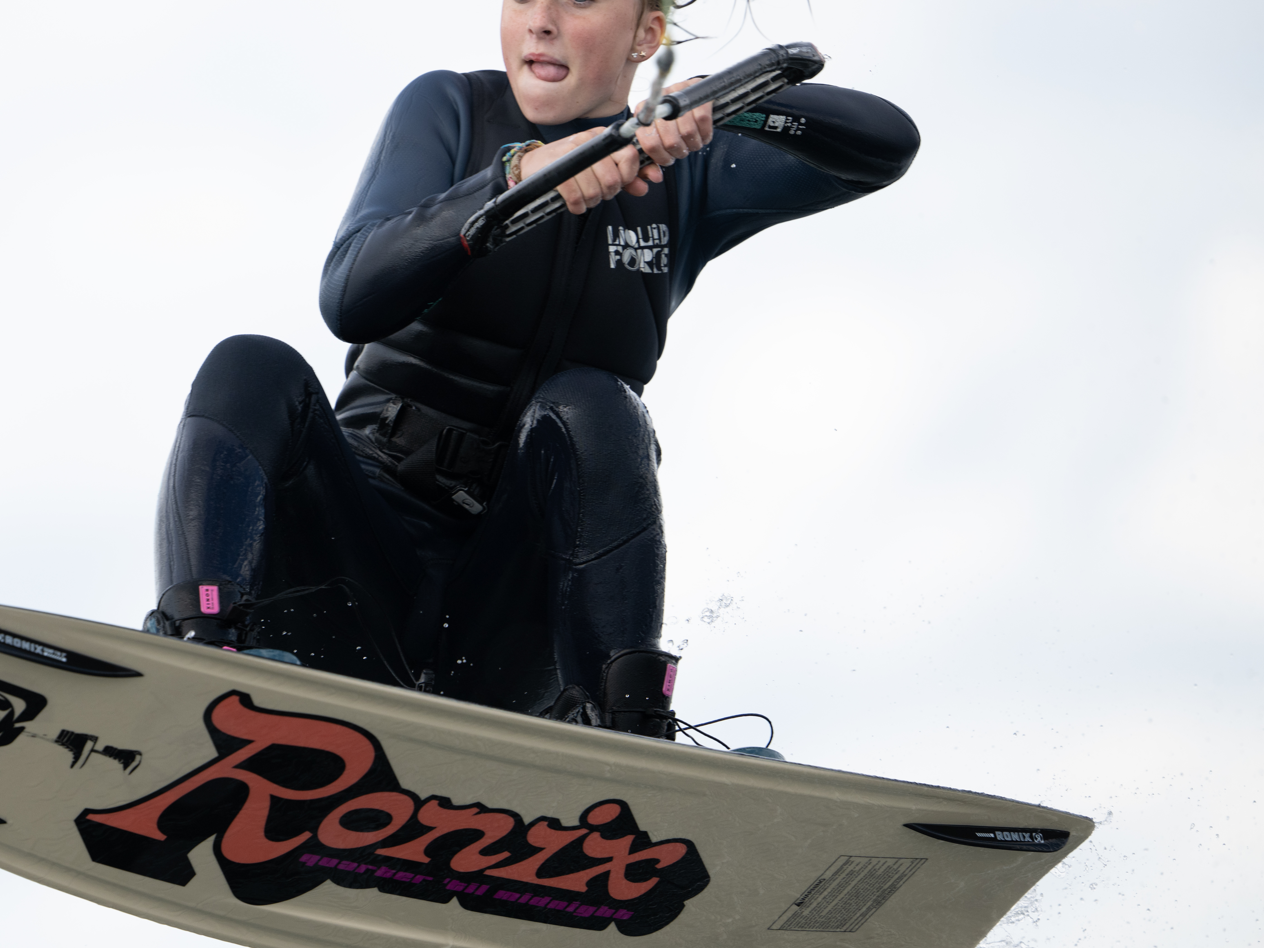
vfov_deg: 2.6
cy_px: 578
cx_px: 358
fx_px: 20886
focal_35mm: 572
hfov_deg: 3.5
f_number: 4
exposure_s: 1/2000
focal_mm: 400
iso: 320
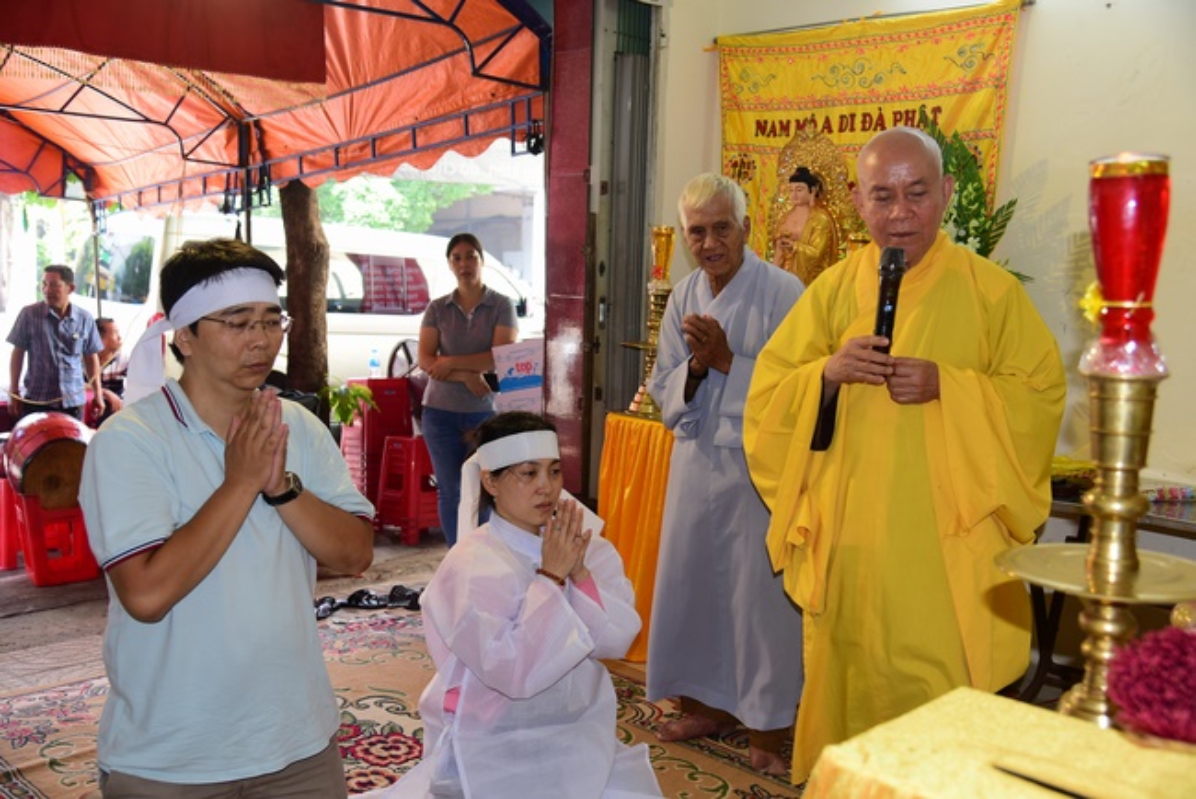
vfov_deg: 41.2
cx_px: 598
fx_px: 1064
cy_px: 400
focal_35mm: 32
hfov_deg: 58.7
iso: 320
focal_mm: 32
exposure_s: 1/80
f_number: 4
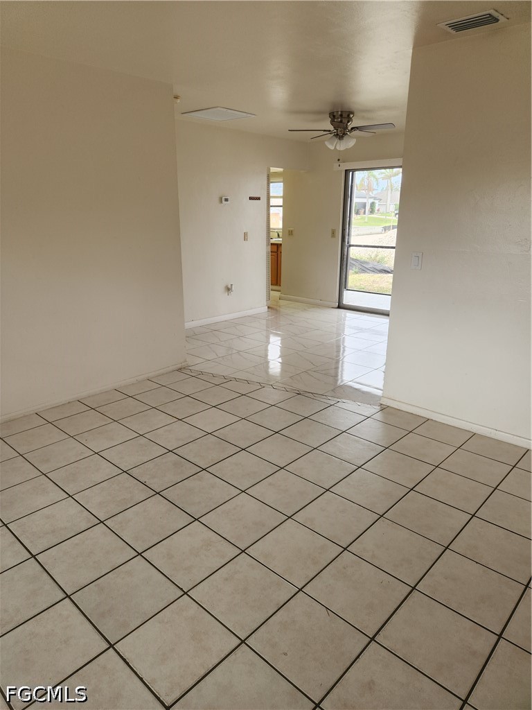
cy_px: 355
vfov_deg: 73.9
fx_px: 471
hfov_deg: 58.9
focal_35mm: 23
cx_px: 266
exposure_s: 1/180
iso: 50
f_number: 1.8
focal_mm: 5.4
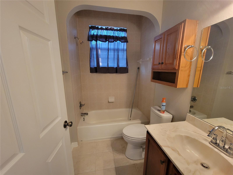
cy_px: 88
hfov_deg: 106.2
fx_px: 88
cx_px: 116
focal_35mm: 13
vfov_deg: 89.9
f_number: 2.2
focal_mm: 2.2
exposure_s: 1/60
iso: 400
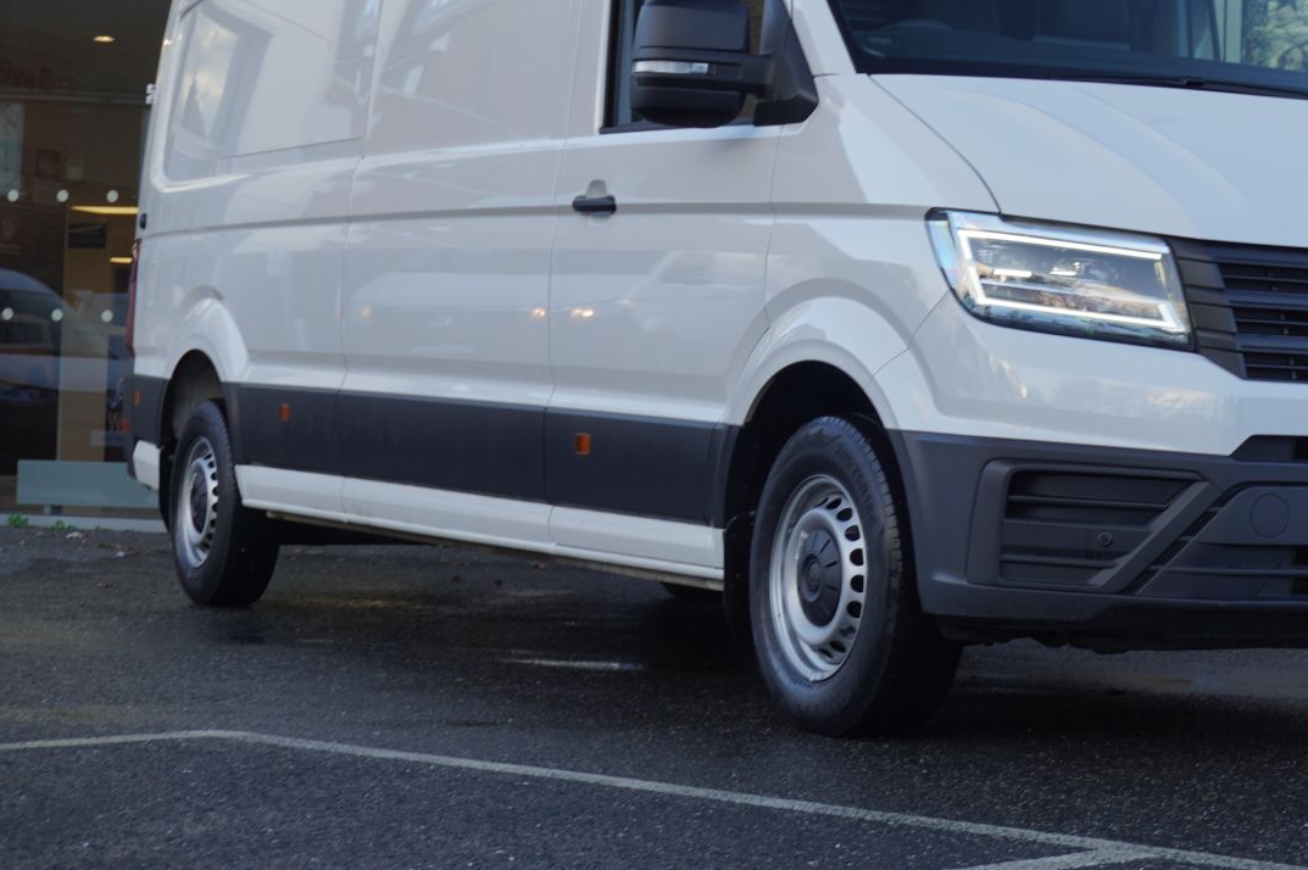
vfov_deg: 16.0
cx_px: 909
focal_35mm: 85
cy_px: 274
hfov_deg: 23.8
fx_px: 3086
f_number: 5.6
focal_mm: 38
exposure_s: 1/60
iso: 125
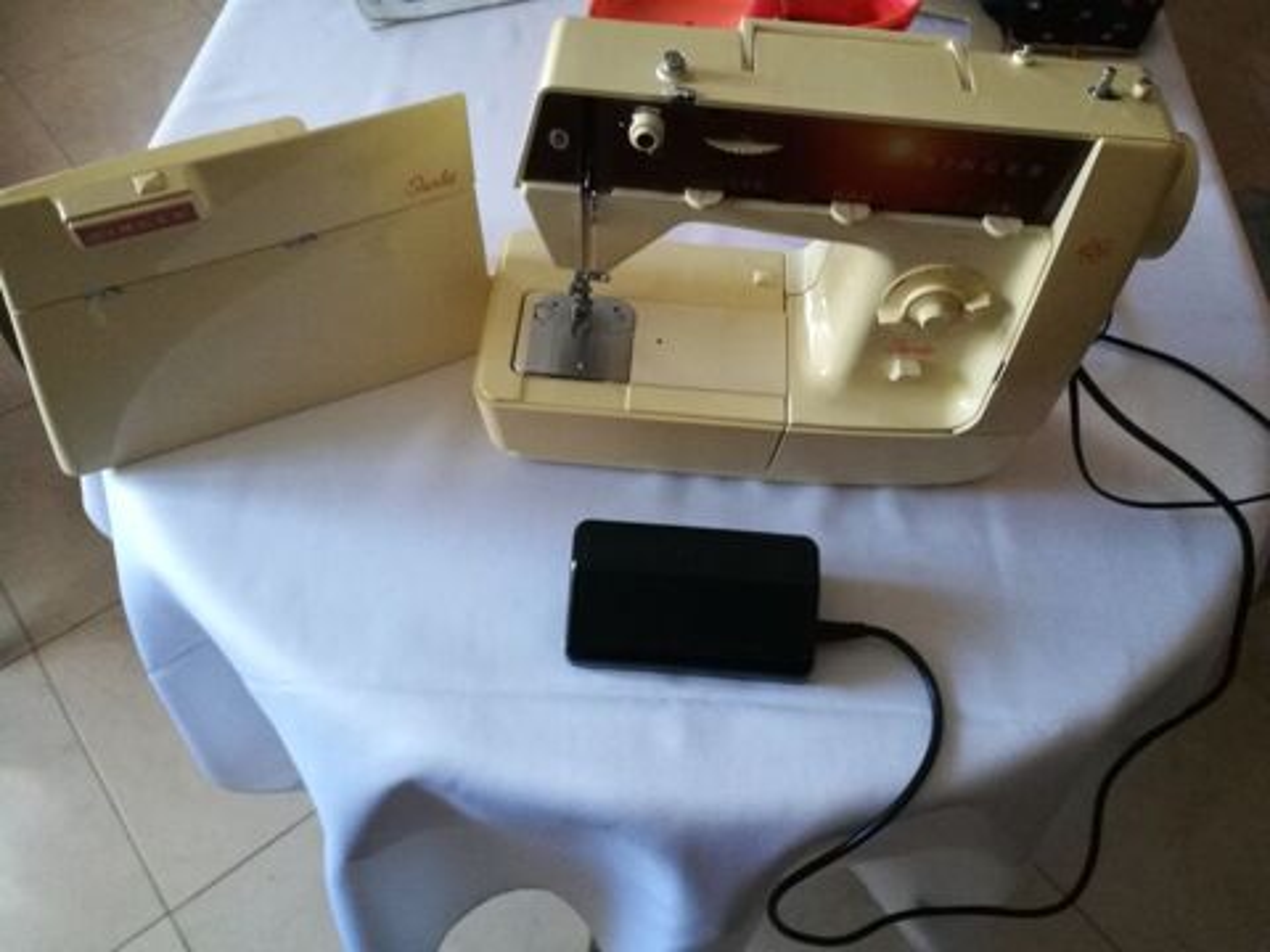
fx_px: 991
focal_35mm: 27
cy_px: 476
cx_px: 635
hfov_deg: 65.3
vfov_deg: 51.4
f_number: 2.2
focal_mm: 4.5
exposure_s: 1/20
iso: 500
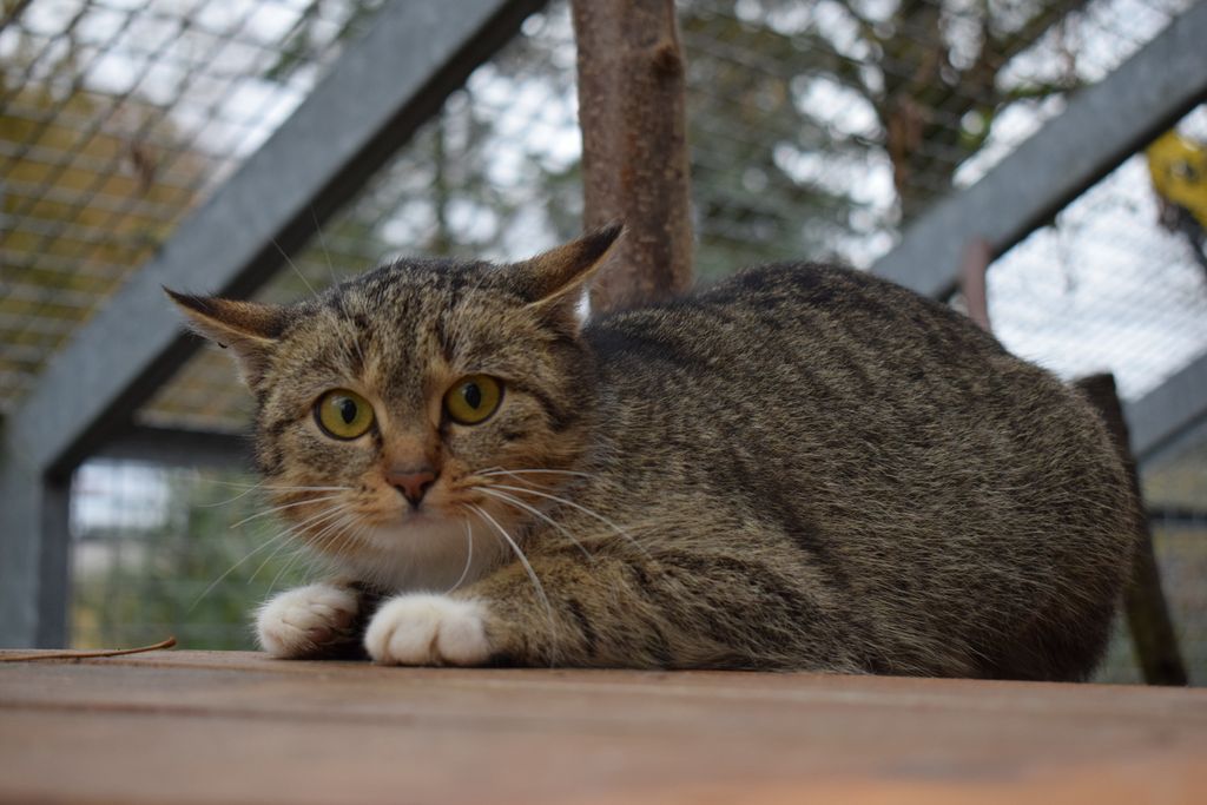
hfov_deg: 31.9
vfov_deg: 21.6
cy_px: 402
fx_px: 2112
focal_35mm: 63
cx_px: 604
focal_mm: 42
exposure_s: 1/800
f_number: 5
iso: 800
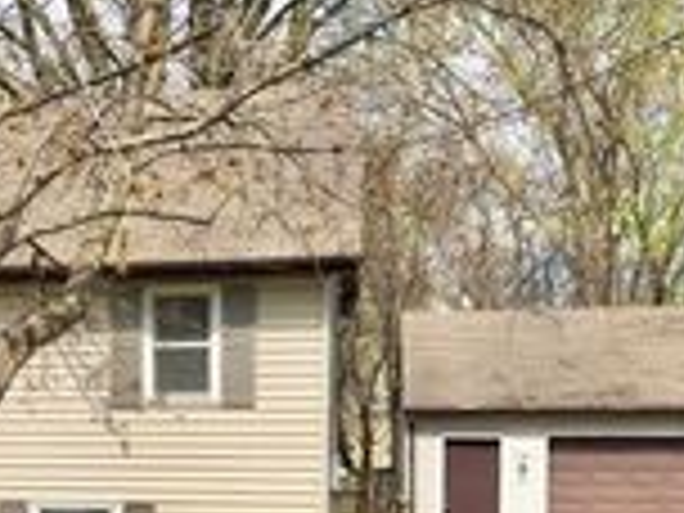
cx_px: -81
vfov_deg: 18.4
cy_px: 448
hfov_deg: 23.1
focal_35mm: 79
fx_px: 1561
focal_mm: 6.76
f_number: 1.78
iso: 64
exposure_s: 1/3953
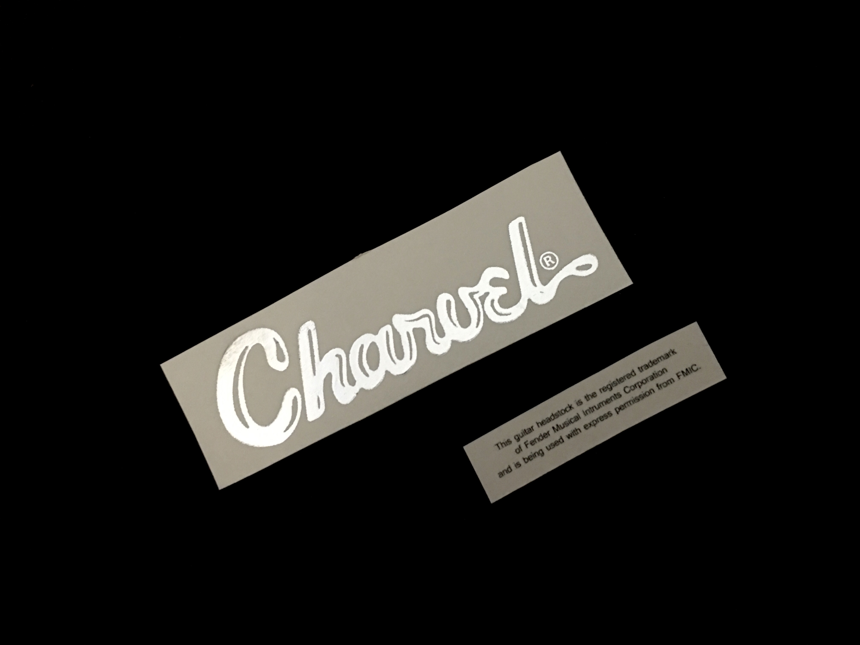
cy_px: 322
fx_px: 720
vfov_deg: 48.2
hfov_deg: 61.7
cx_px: 430
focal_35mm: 29
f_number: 2.2
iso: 250
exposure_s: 1/4
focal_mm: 4.15
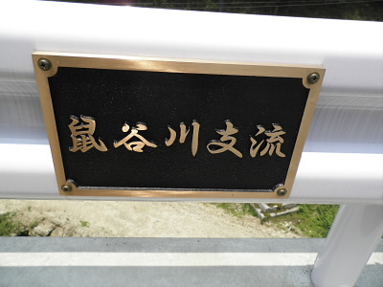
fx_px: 299
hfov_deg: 65.3
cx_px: 192
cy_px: 144
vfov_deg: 51.4
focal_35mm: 27
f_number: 8
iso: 64
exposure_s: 1/125
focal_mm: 4.9
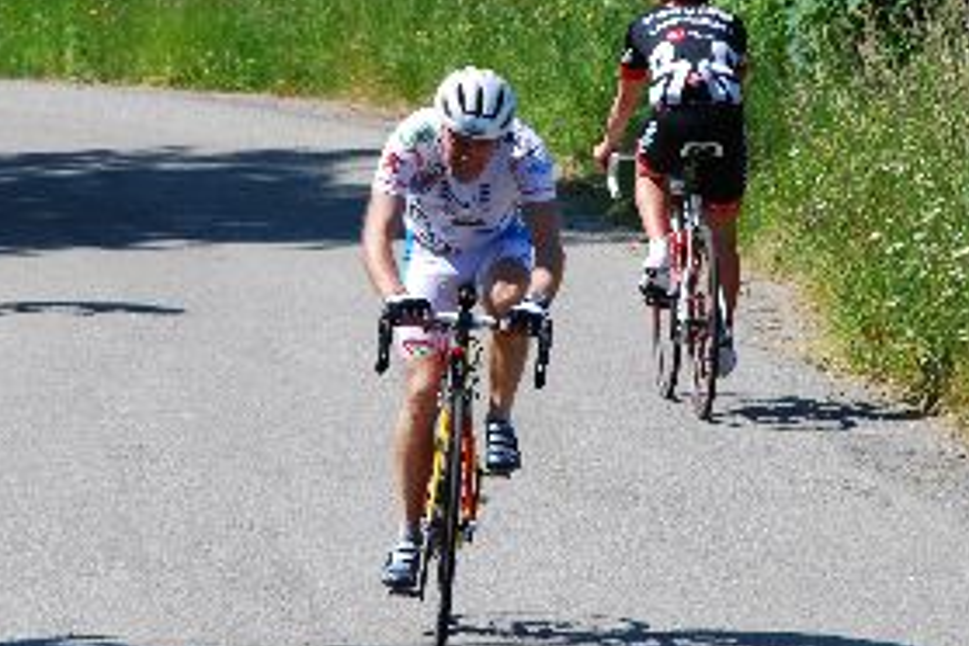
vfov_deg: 3.4
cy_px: 196
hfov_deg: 5.2
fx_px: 10761
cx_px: 299
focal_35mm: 400
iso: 100
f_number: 9
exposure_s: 1/125
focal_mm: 165
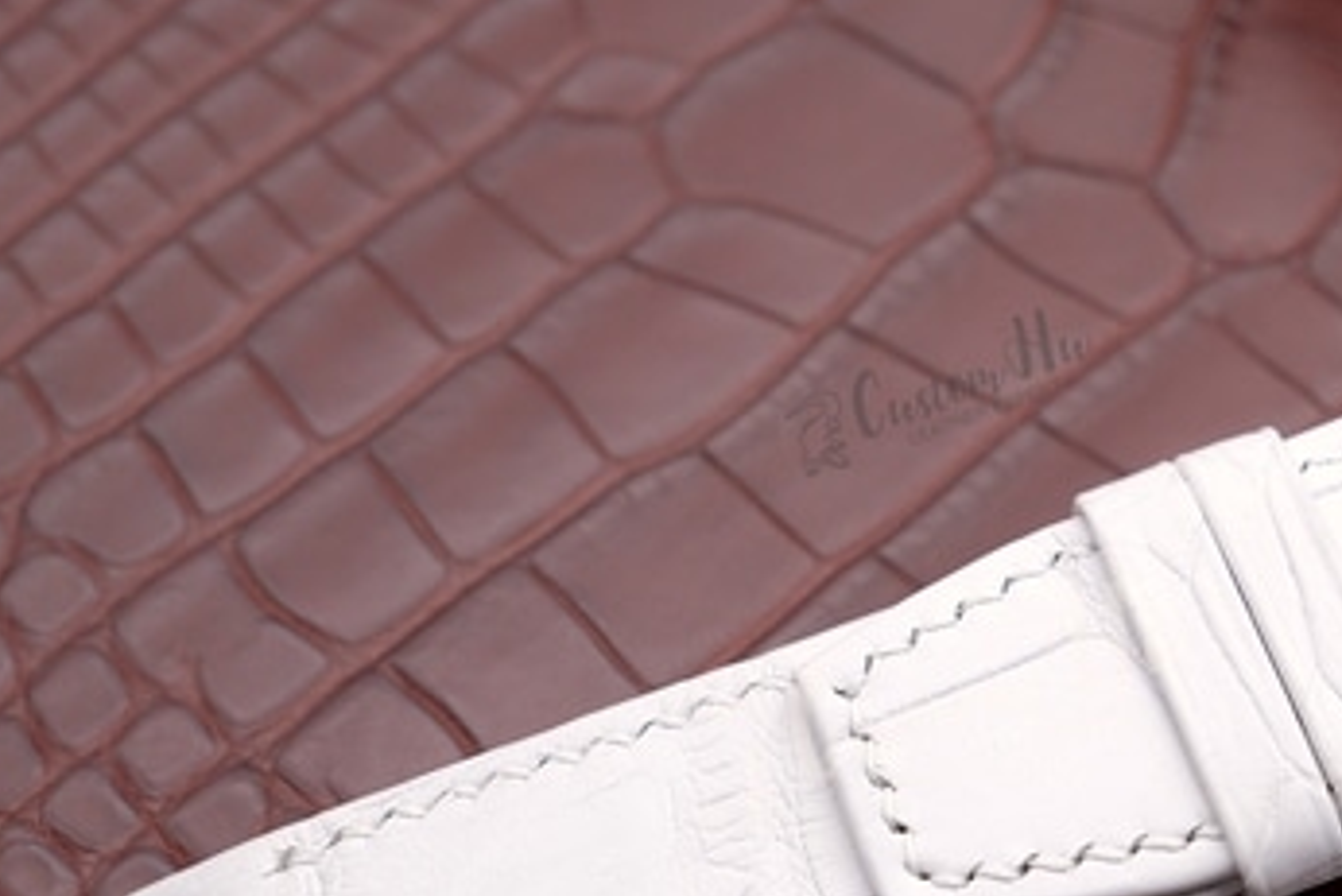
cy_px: 560
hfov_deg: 13.5
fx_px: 5519
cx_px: 1551
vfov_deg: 9.3
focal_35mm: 148
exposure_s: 1/170
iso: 250
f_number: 4
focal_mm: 33
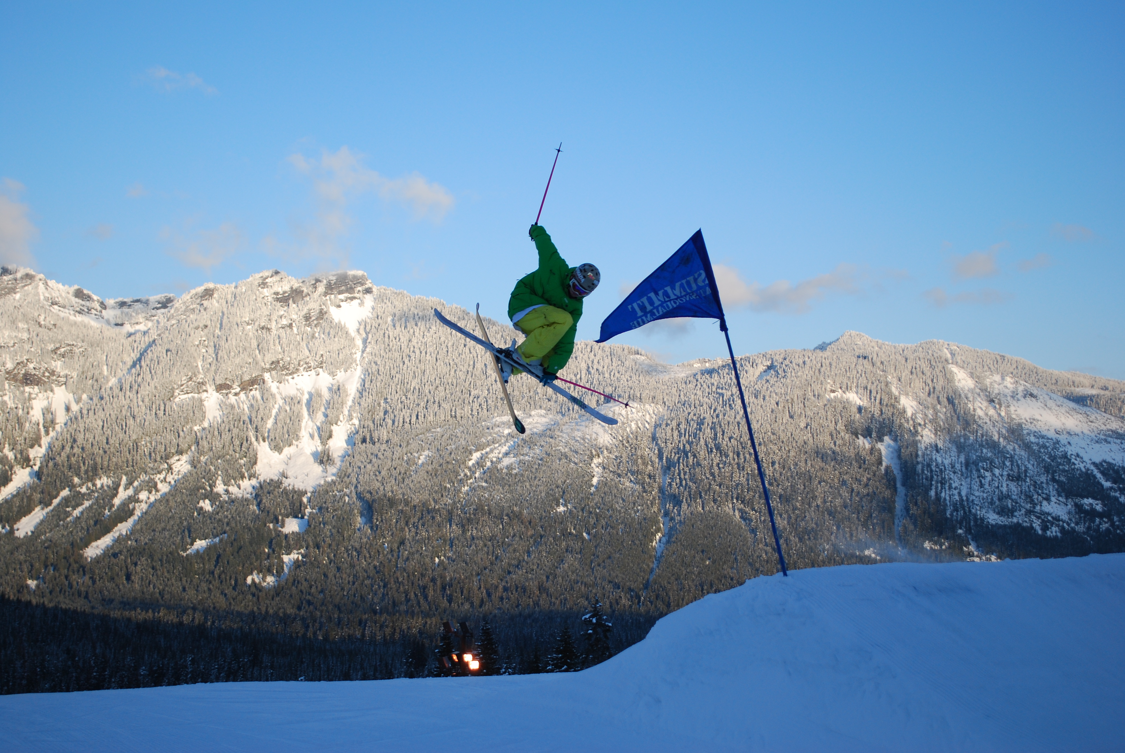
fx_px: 1643
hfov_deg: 37.8
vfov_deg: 25.8
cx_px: 562
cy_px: 376
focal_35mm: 52
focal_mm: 35
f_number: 5.3
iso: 200
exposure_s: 1/640
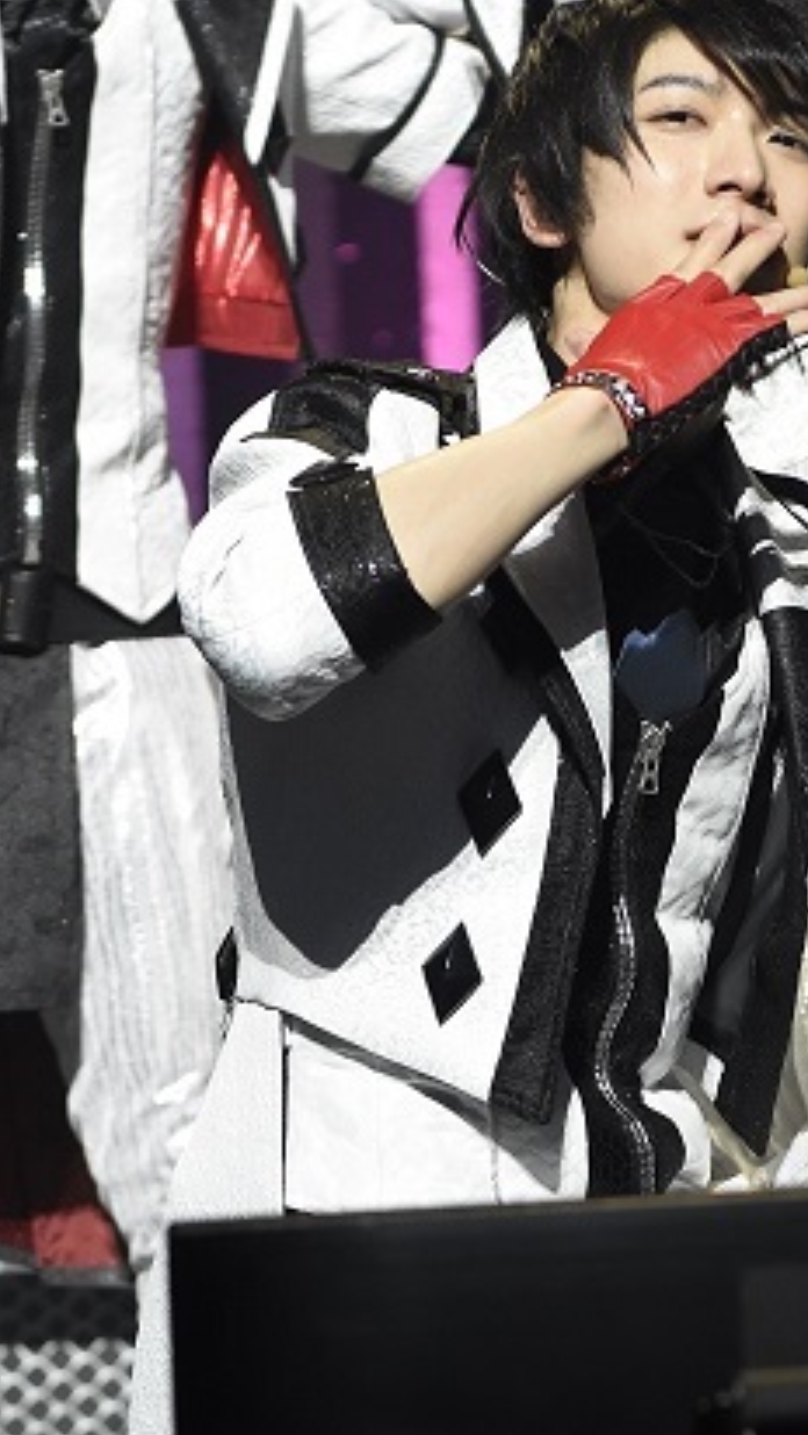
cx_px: 679
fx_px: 6089
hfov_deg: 7.6
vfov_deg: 13.4
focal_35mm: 160
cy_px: 711
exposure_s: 1/400
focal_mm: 70
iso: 2000
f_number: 4
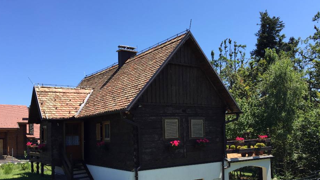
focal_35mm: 35
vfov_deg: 33.2
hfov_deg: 56.6
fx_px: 297
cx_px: 172
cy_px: 130
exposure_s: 1/1041
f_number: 2.2
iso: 32
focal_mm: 4.15
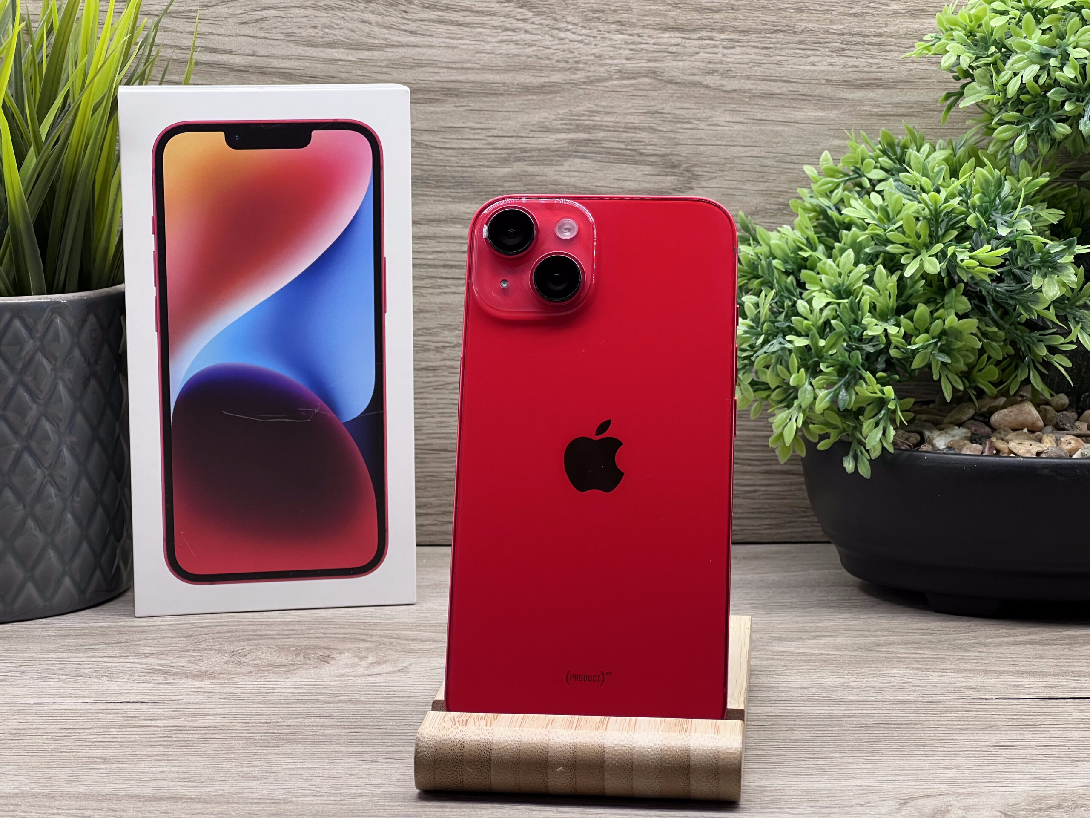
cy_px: 409
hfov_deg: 25.3
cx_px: 545
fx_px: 2425
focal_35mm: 77
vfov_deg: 19.1
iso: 100
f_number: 2.8
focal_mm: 9
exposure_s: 1/100
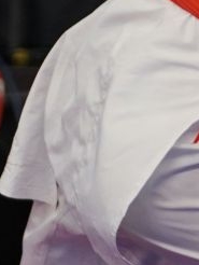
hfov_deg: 1.4
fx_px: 8119
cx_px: 444
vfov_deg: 1.9
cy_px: -172
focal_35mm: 1061
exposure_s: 1/1000
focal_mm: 151
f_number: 2.8
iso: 1600
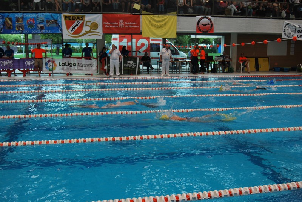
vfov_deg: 37.0
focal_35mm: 36
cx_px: 151
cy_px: 101
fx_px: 303
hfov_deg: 53.0
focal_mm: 24
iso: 200
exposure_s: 1/100
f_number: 5
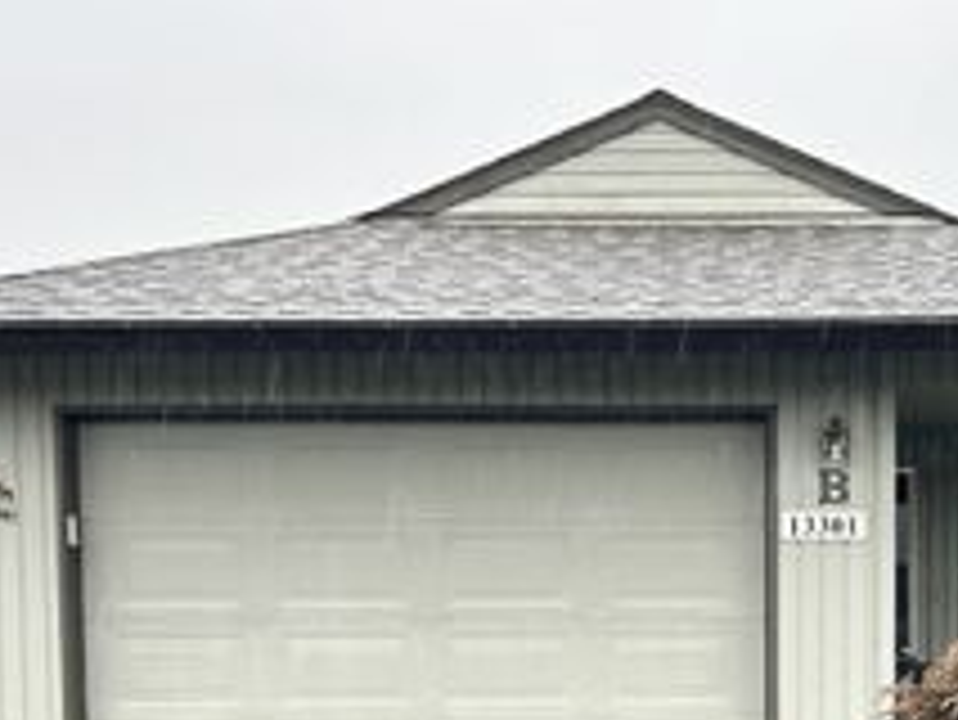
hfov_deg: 31.0
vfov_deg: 23.2
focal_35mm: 61
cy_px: 691
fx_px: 1689
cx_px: 751
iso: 50
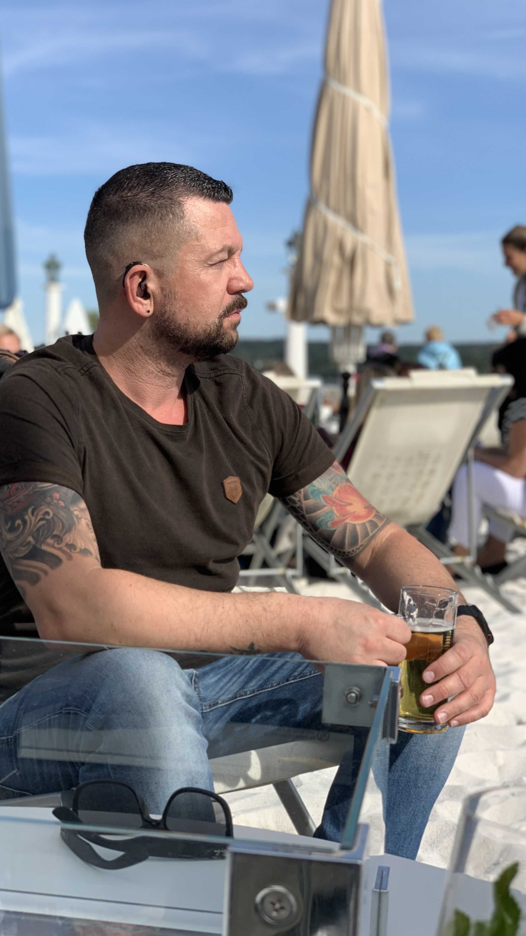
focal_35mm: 57
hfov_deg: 21.1
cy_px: 470
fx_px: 1413
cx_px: 231
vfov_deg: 36.6
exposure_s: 1/1229
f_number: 2.4
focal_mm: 6
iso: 16
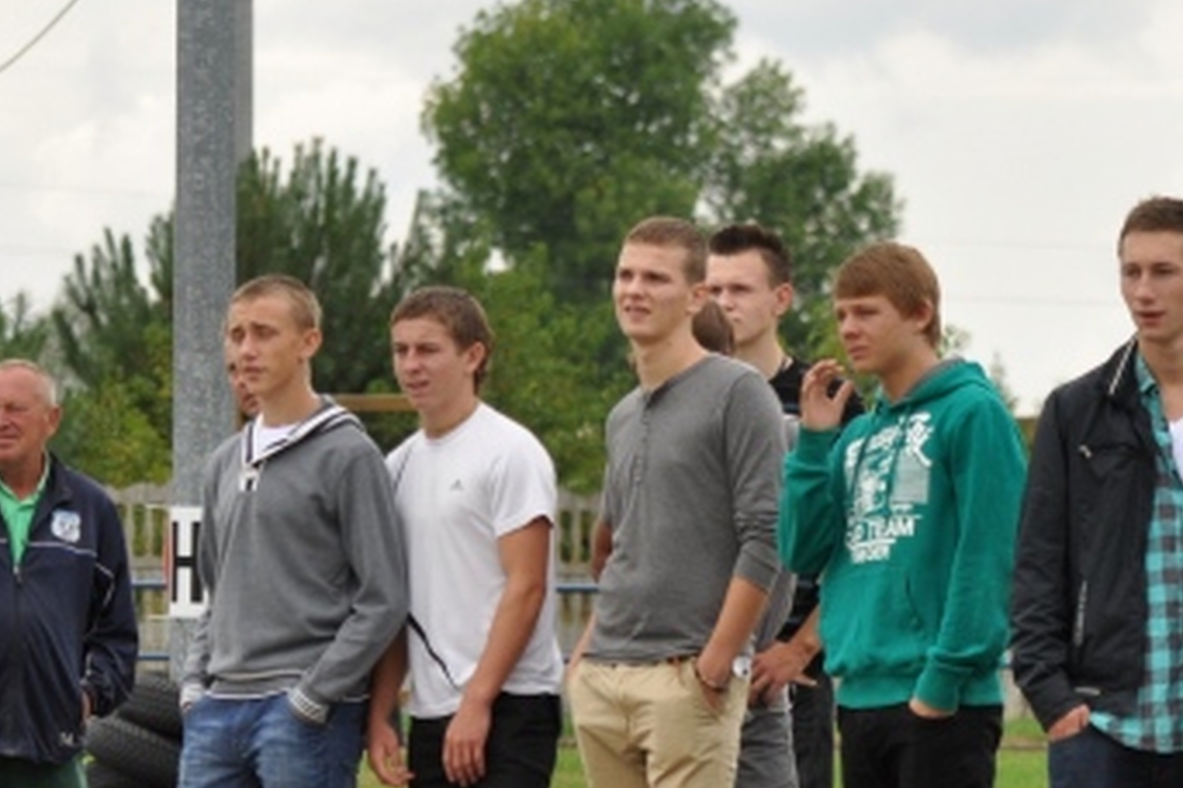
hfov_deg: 6.8
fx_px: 9923
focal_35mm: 302
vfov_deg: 4.5
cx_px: 1027
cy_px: 774
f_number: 4
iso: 200
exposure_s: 1/800
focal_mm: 86
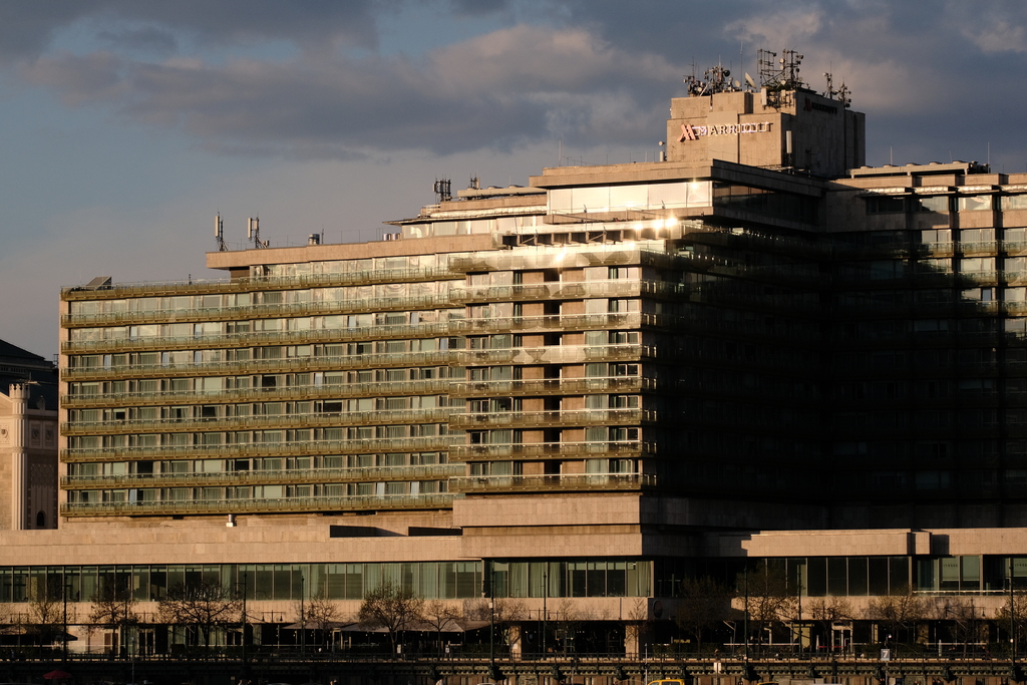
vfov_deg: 9.2
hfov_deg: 13.7
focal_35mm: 150
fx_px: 4279
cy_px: 342
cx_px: 514
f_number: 5
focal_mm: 100
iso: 640
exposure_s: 1/2700
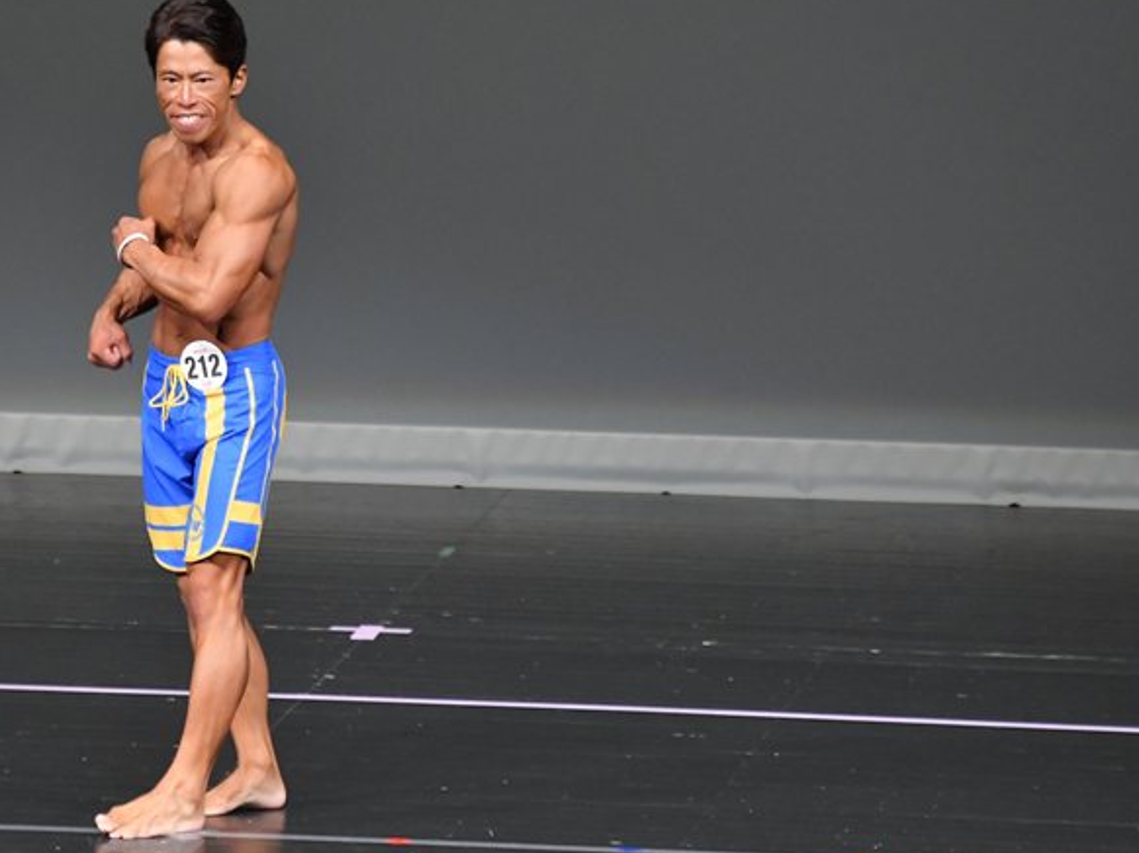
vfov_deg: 3.1
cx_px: 412
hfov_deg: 4.1
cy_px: 399
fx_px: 15787
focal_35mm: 480
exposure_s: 1/400
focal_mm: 250
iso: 5000
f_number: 5.6
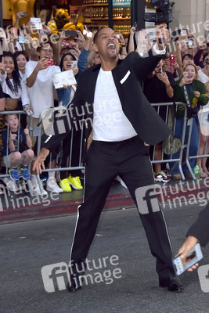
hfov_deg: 17.5
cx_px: 104
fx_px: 679
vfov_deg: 26.0
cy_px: 156
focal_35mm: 78
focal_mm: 78
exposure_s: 1/250
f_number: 7.1
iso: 800
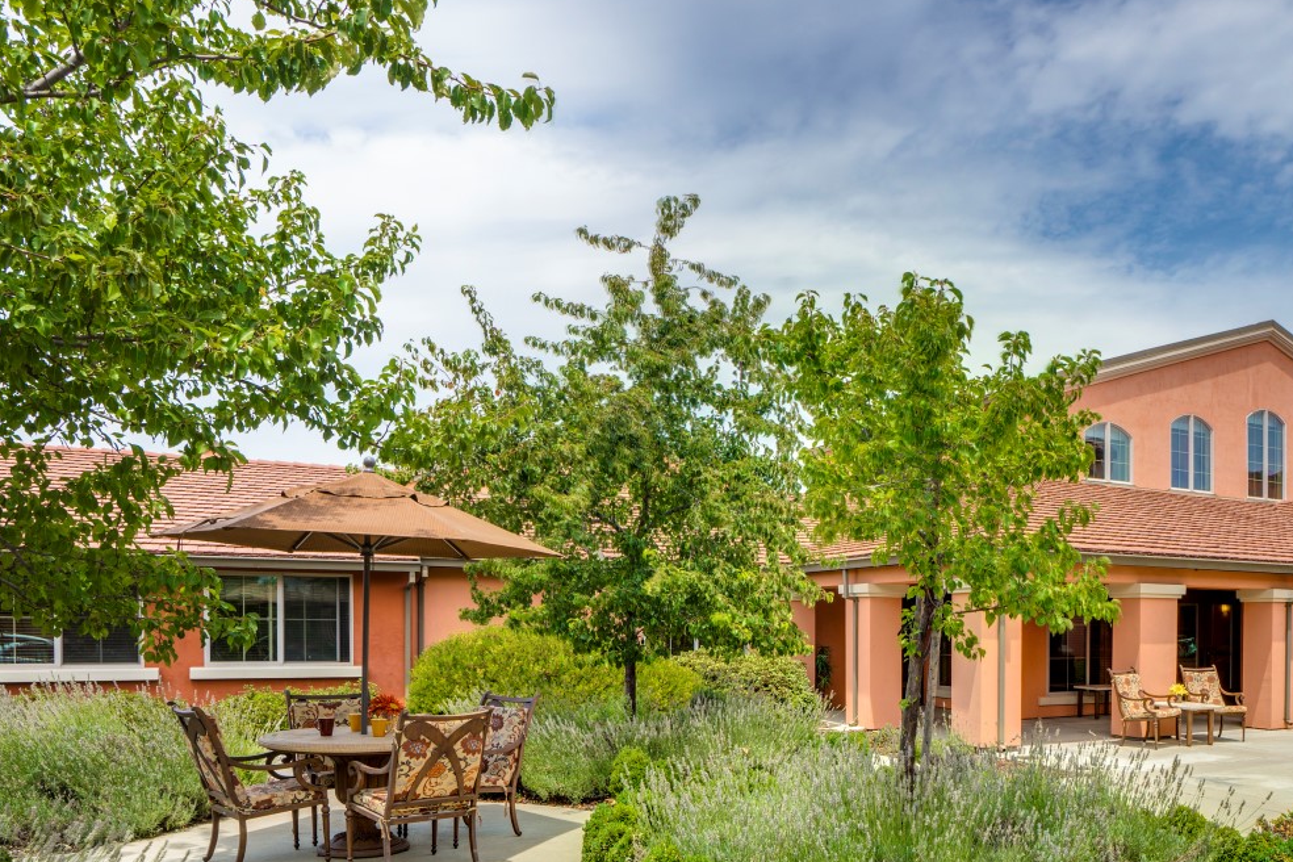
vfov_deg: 44.1
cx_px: 874
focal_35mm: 28
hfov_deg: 63.6
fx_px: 1006
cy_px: 692
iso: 100
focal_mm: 17
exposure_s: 1/60
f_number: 10
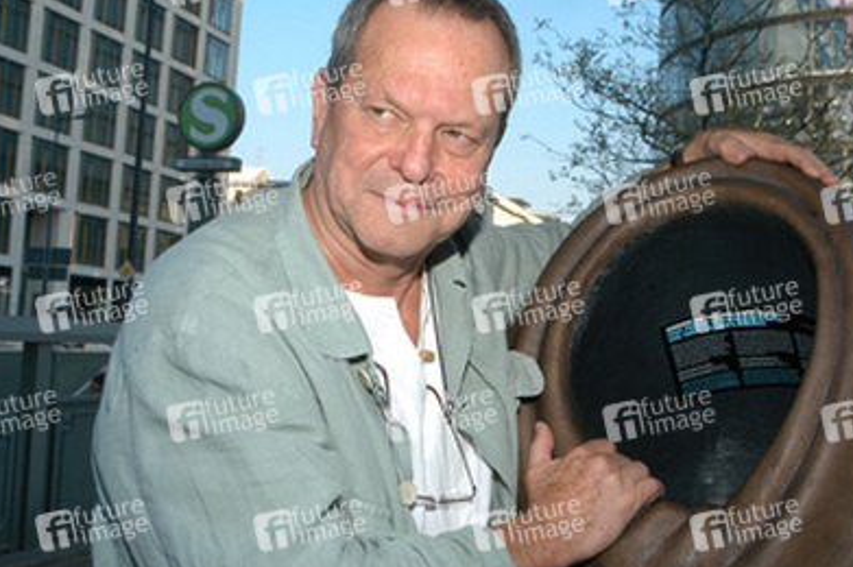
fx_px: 1065
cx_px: 470
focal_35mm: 45
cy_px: 253
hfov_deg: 43.6
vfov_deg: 29.8
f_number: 11
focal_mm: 26
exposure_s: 1/80
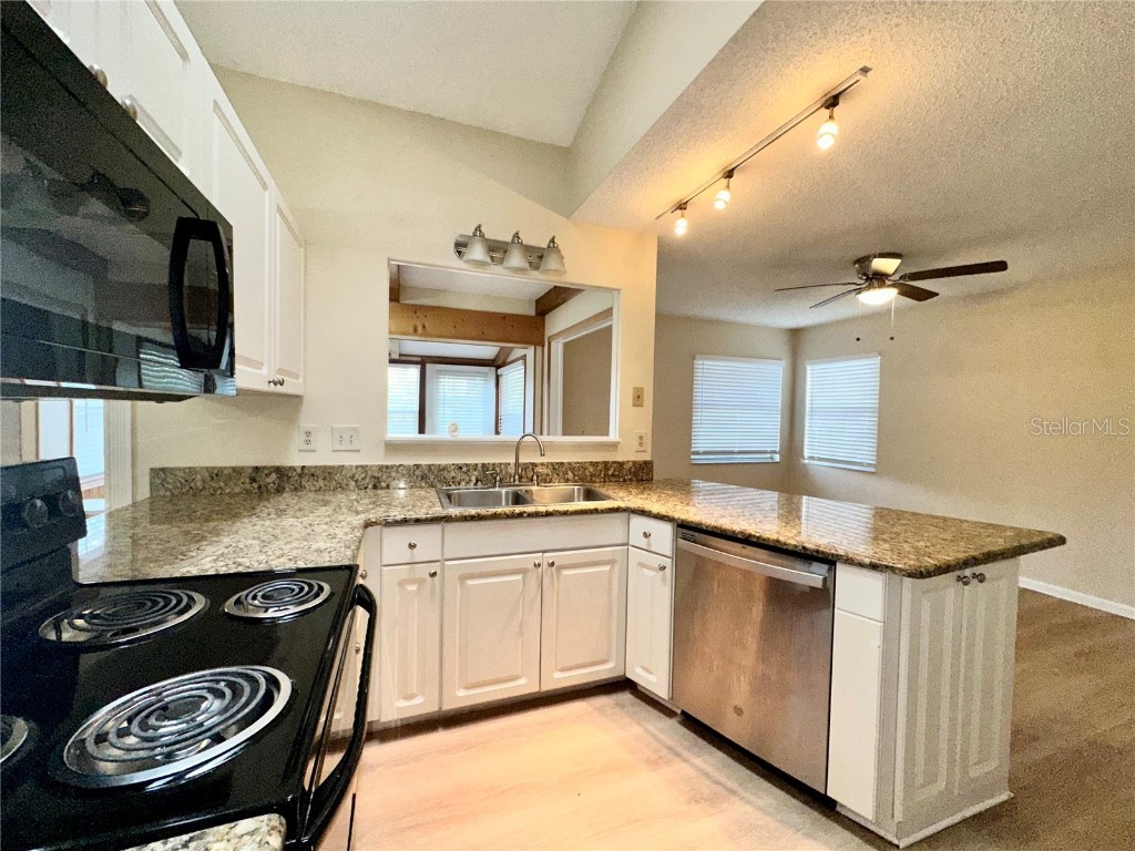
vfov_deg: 85.7
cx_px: 568
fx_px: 459
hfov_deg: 102.1
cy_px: 426
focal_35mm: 14
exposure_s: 1/120
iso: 100
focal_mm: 2.22
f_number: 2.2
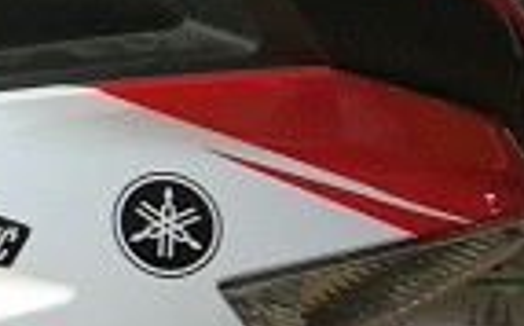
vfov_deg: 7.6
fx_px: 2453
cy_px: 172
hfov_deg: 10.1
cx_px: -872
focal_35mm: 172
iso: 40
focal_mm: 4.15
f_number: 2.2
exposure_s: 1/100
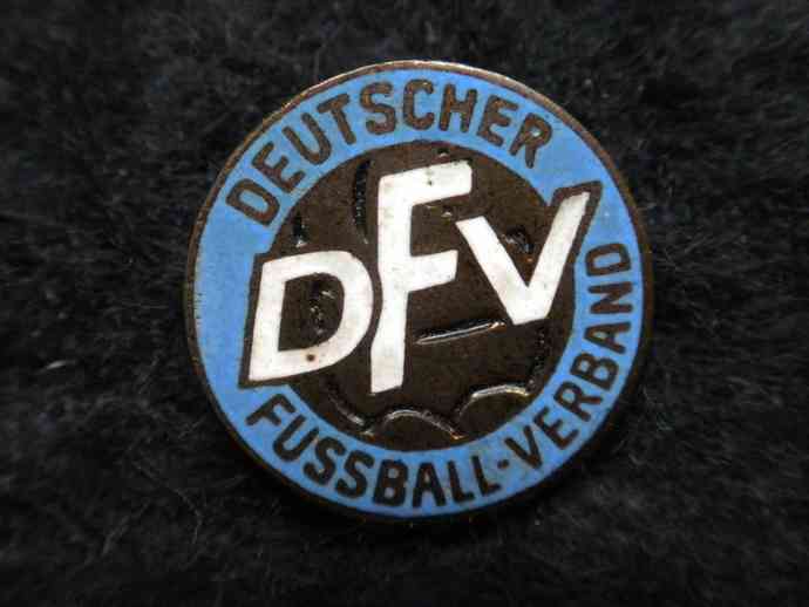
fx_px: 1216
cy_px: 304
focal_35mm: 52
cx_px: 404
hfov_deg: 36.8
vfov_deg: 28.0
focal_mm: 9.1
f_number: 4.3
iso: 800
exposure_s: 1/107
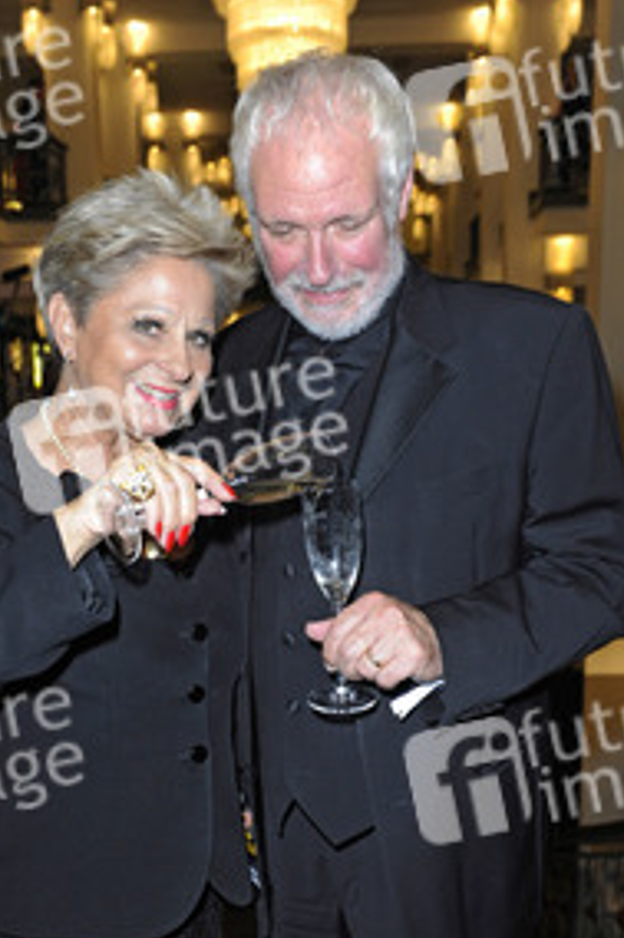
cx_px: 274
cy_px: 601
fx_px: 1171
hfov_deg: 29.8
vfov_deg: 43.2
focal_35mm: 45
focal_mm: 32
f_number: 5.6
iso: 1600
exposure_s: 1/60
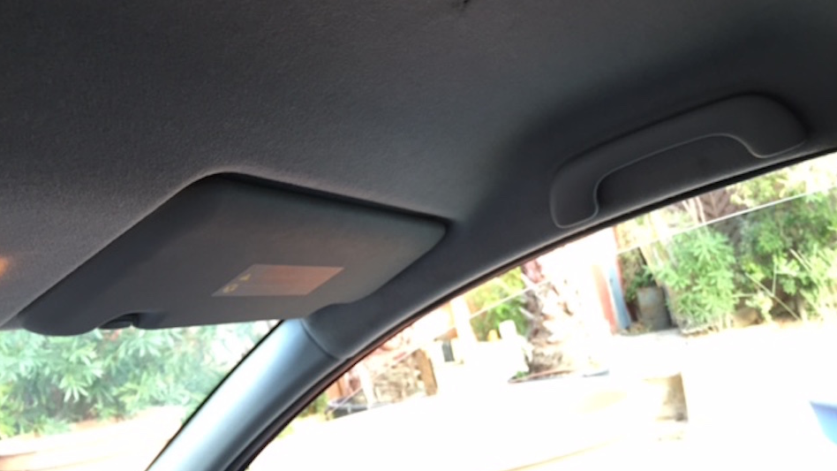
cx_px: 415
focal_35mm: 32
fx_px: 710
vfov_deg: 36.3
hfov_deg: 61.0
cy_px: 159
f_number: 2.2
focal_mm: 4.15
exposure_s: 1/33
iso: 125
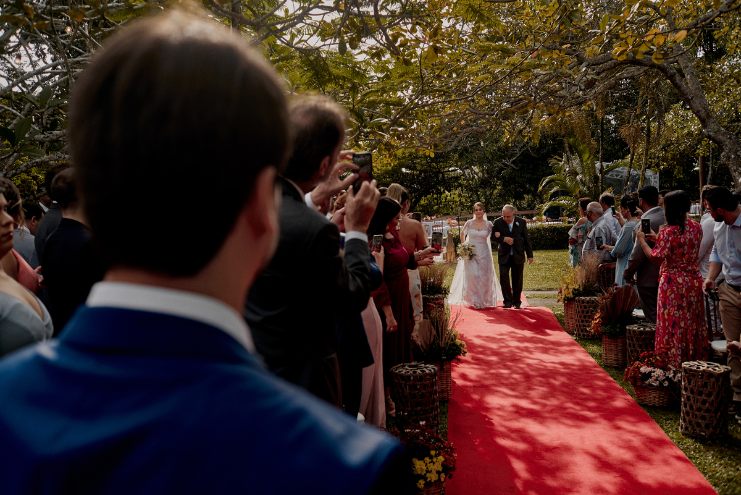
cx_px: 370
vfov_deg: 37.9
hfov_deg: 54.4
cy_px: 248
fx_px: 721
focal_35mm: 35
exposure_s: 1/200
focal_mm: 35
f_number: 4
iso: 100
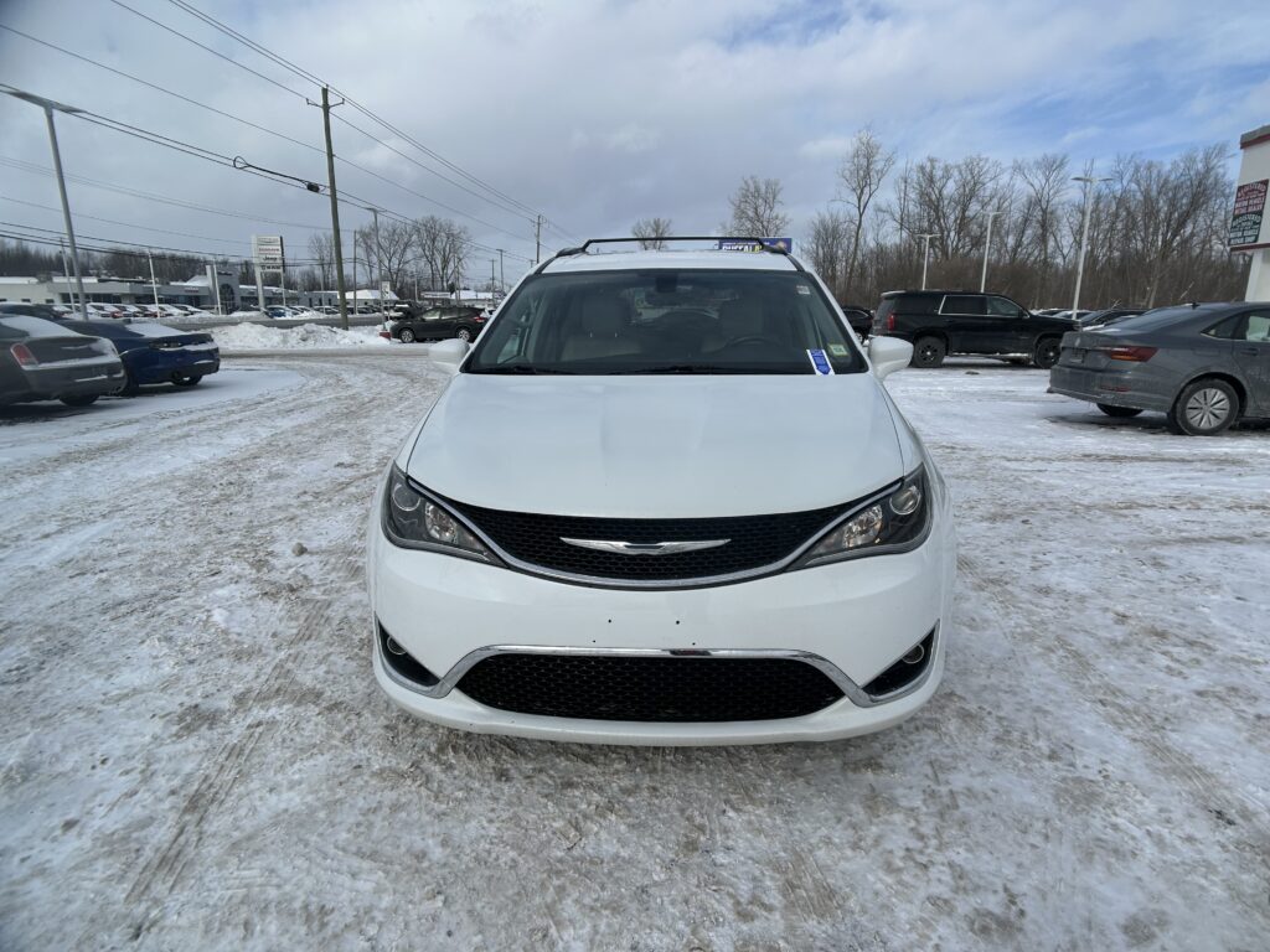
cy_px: 476
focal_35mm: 26
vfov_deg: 53.1
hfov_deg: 67.3
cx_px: 635
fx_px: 954
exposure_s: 1/6579
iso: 50
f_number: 1.5
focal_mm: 5.7
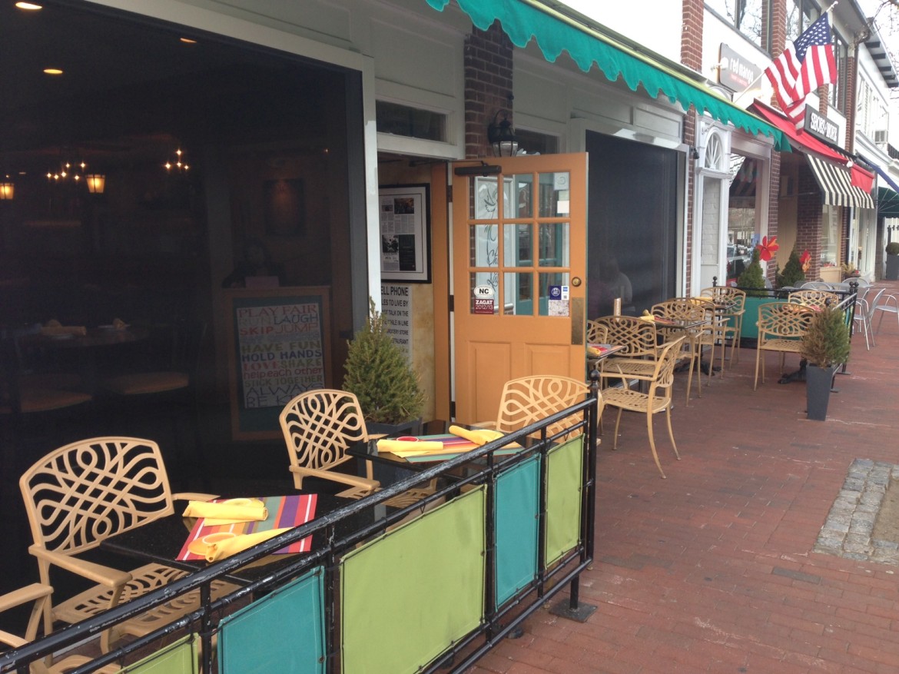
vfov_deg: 42.9
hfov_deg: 55.4
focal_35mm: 33
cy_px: 337
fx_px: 857
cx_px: 450
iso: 50
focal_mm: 4.12
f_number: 2.4
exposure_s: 1/120
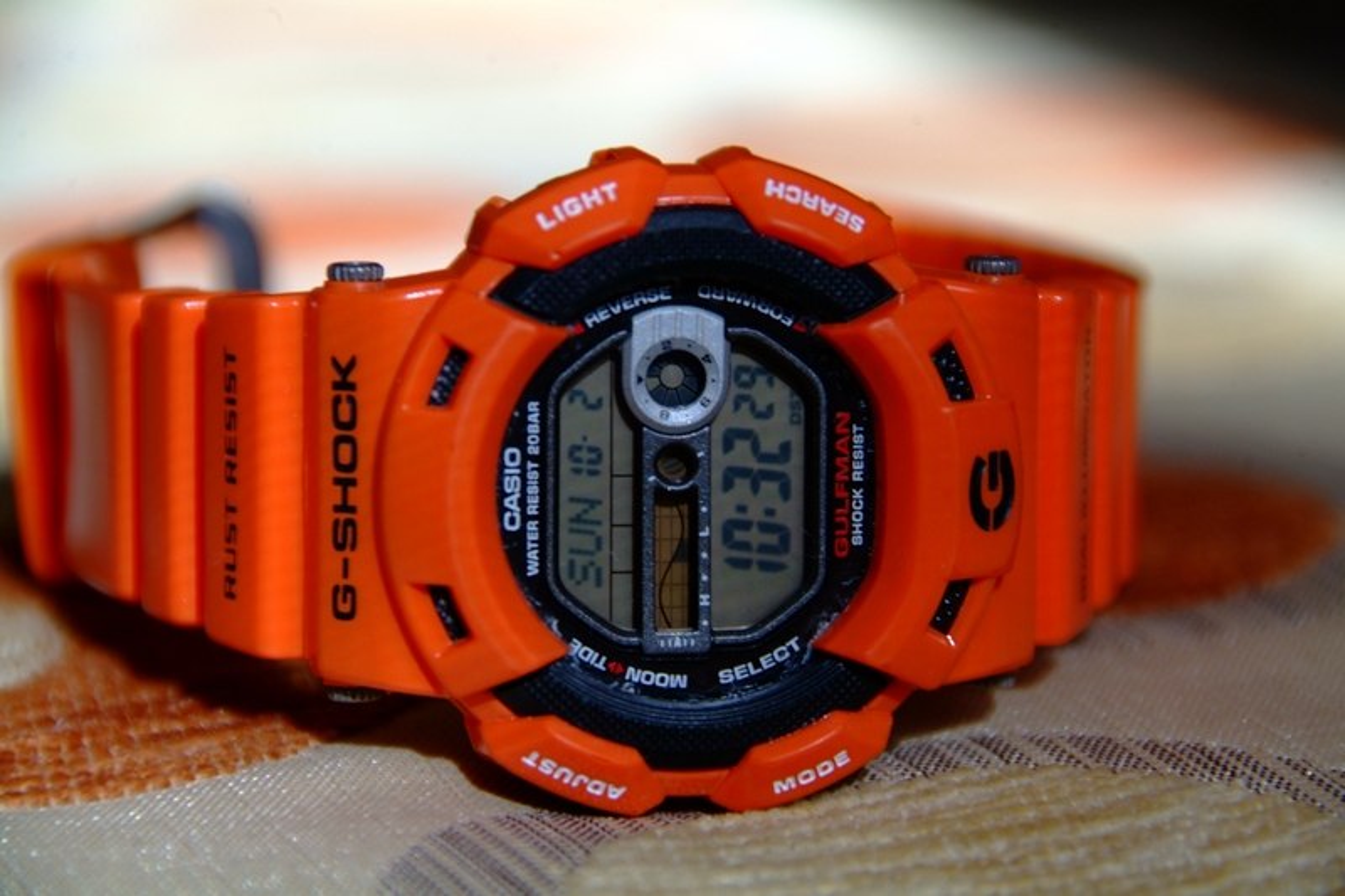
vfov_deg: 4.6
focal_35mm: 300
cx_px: 672
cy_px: 448
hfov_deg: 6.9
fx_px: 11205
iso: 200
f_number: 5.6
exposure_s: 1/8
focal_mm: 200
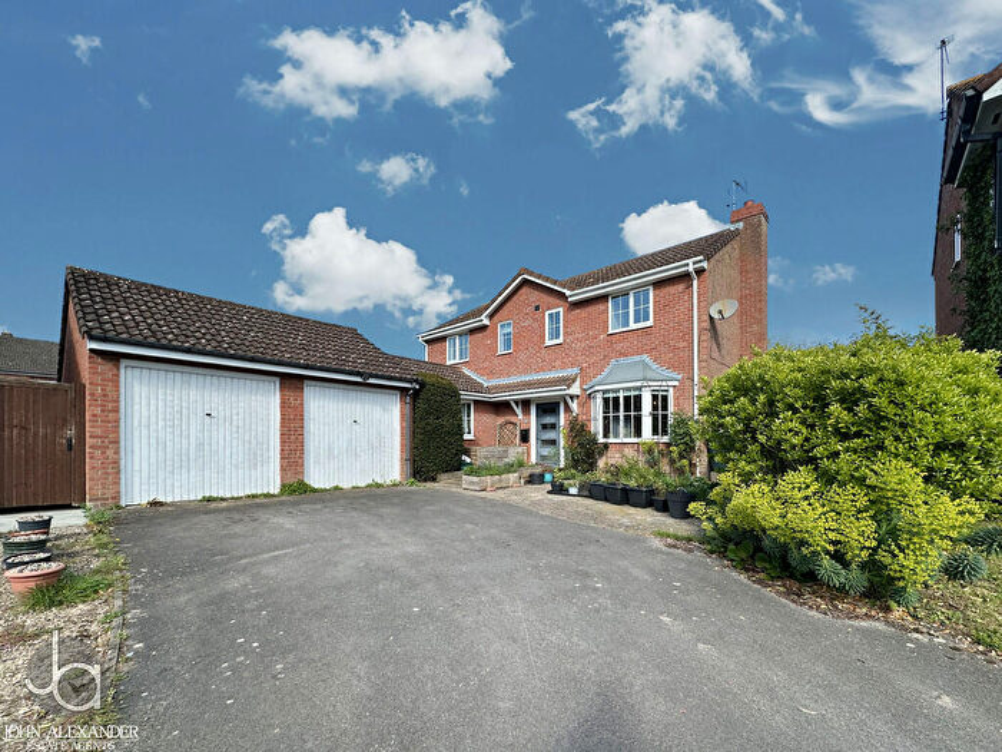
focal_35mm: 14
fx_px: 405
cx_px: 501
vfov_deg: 85.7
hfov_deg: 102.1
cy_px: 376
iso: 40
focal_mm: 2.22
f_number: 2.2
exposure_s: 1/754
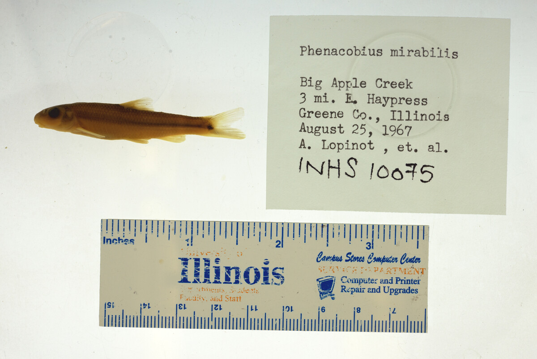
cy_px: 180
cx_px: 268
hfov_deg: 33.4
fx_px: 895
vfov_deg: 22.6
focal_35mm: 60
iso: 100
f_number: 10
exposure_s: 1/200
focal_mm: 60
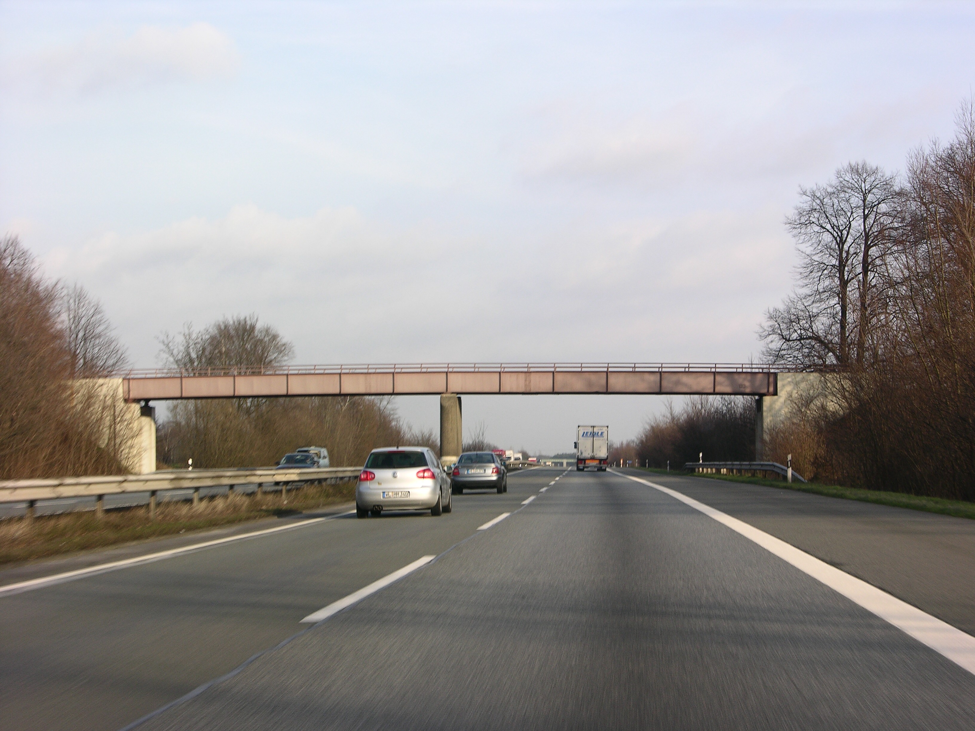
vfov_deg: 19.9
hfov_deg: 26.3
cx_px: 488
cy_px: 366
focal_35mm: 74
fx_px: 2084
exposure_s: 1/108
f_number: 6
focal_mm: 18.8
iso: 50
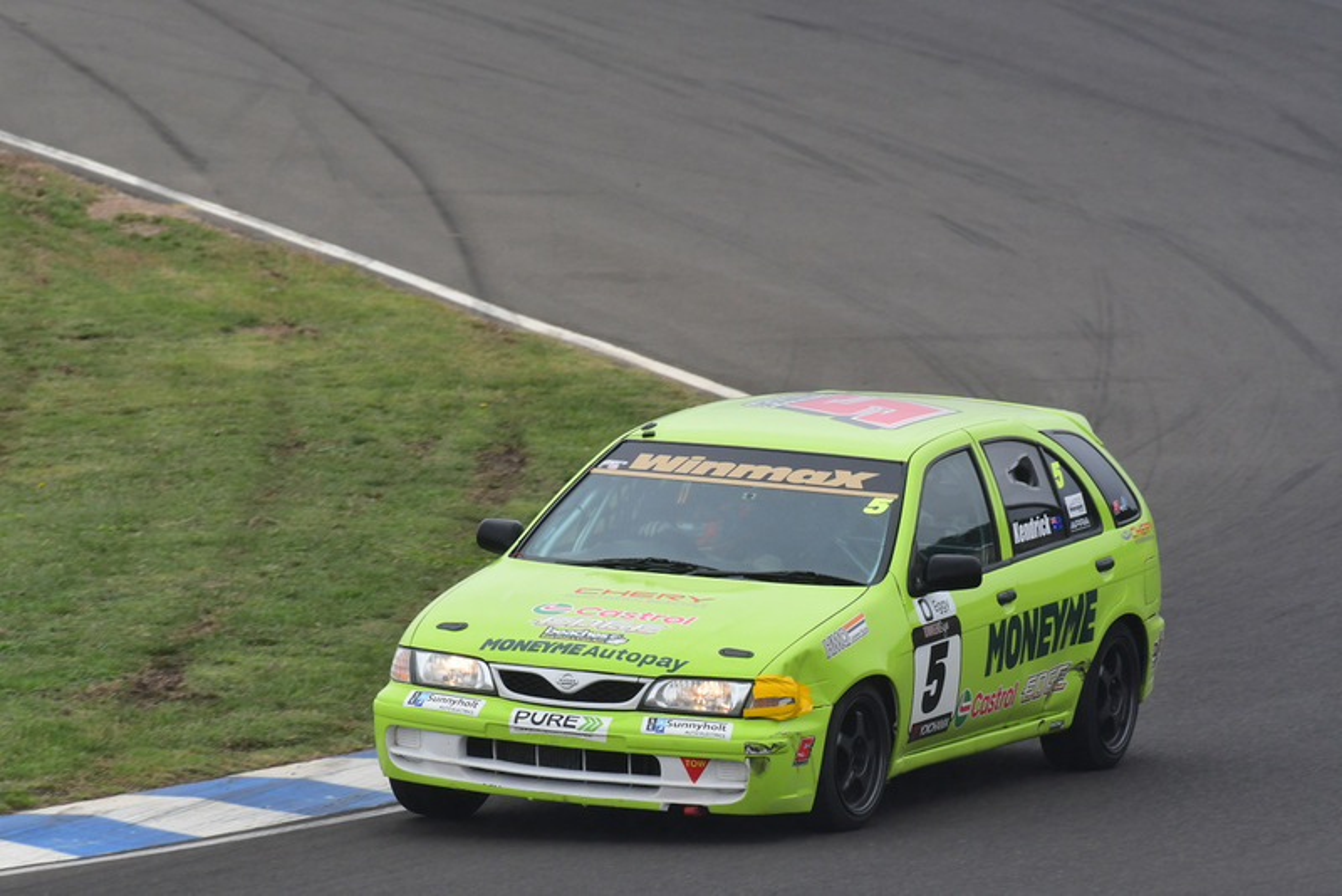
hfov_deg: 2.7
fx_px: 27967
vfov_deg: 1.8
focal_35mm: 750
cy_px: 448
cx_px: 671
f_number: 10
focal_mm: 500
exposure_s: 1/640
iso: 640
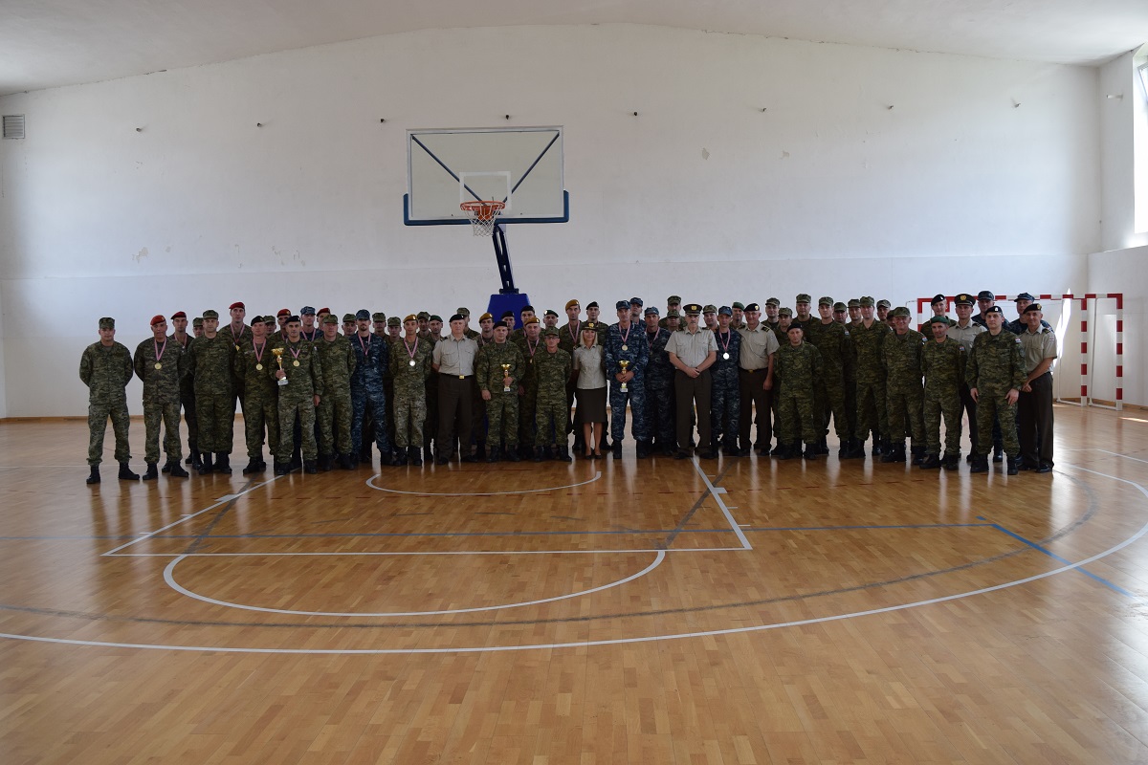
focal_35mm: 36
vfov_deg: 36.9
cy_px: 382
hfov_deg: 53.1
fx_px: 1148
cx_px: 574
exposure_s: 1/125
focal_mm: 24
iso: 400
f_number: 5.6
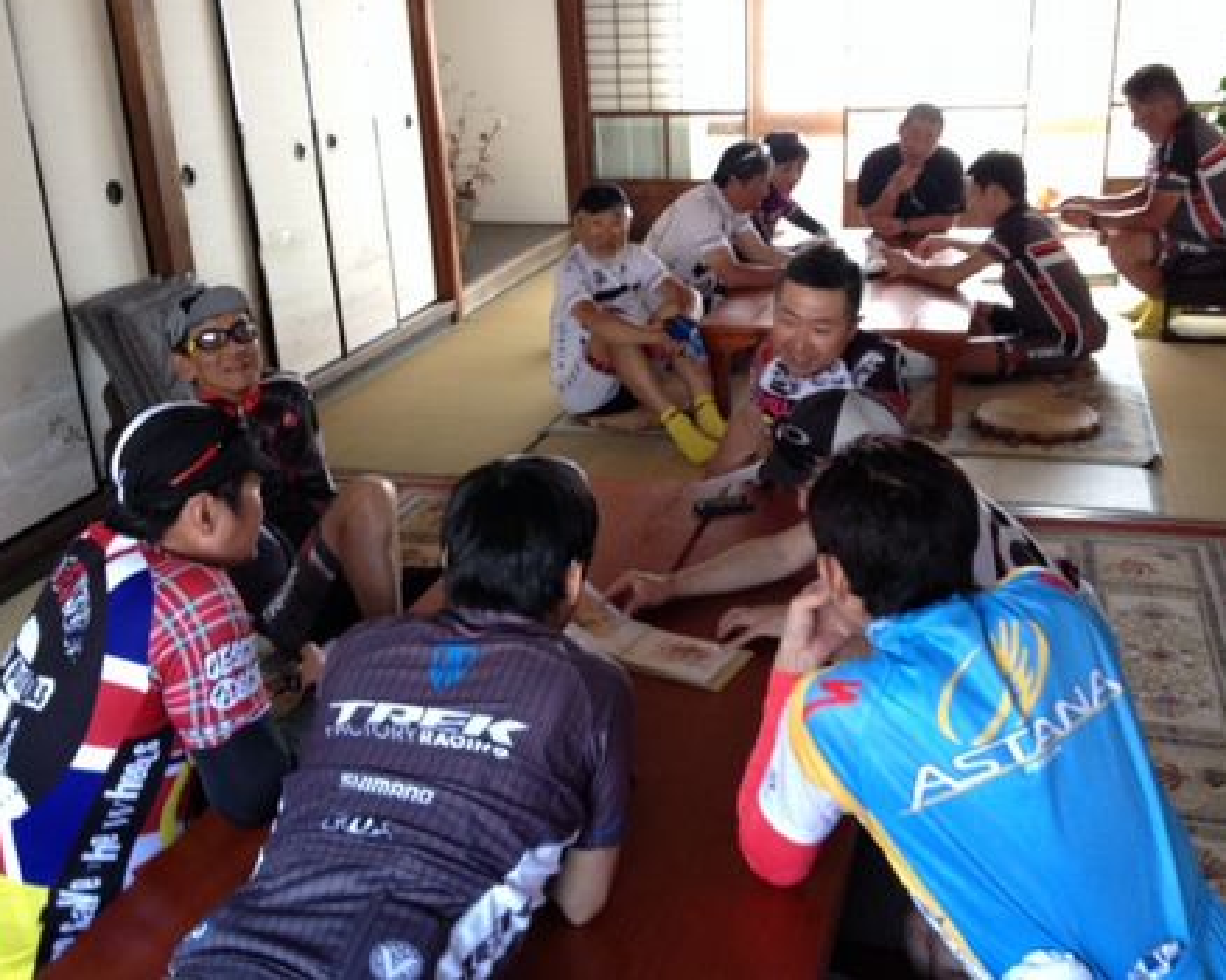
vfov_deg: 38.2
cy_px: 458
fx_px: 1414
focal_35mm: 39
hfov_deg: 46.8
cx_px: 666
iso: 100
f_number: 2.4
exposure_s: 1/20
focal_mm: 4.28
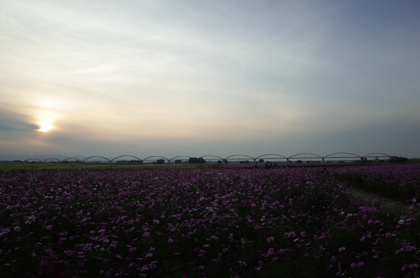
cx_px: 210
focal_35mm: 28
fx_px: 326
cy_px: 139
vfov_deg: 46.2
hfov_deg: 65.6
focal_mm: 18.3
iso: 100
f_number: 4
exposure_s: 1/640
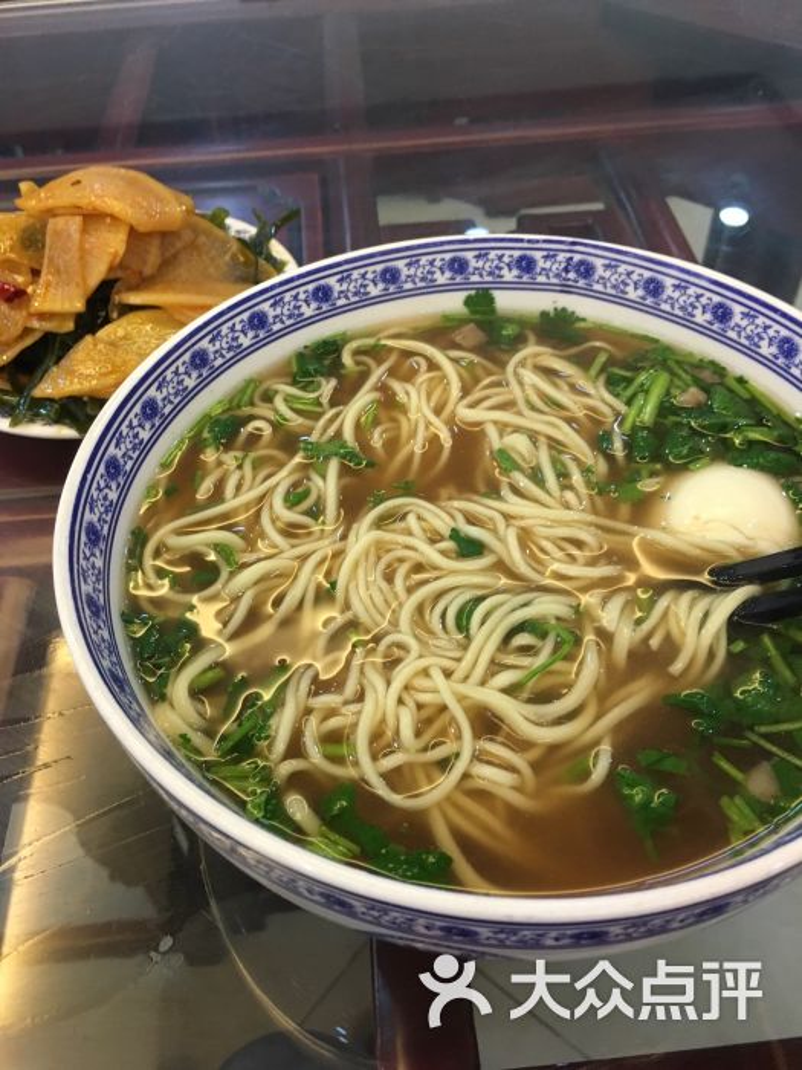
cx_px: 401
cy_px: 535
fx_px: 896
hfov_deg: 48.2
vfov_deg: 61.7
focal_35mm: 29
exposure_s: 1/33
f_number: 2.2
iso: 200
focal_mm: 4.15
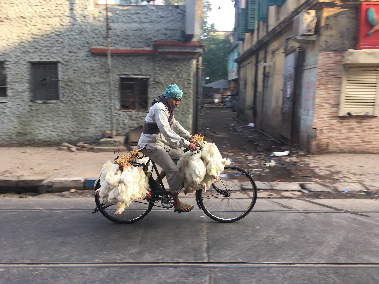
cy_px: 142
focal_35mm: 29
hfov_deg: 61.7
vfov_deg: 48.2
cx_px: 190
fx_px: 318
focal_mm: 4.15
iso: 25
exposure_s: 1/108
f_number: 2.2
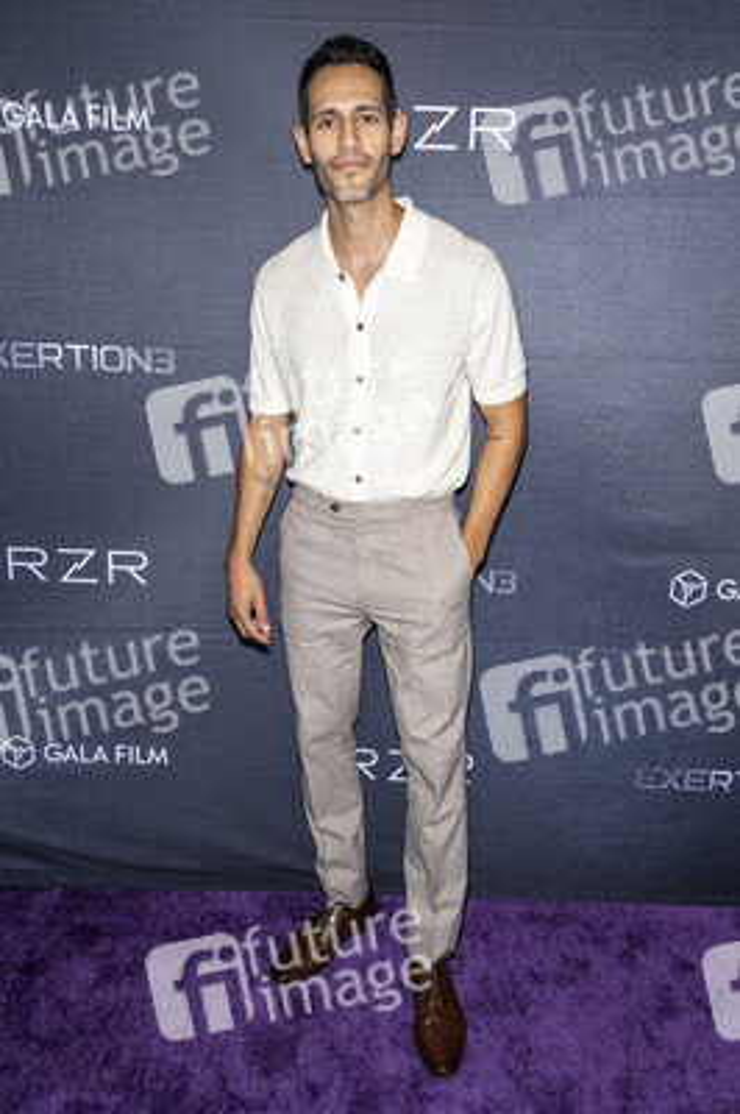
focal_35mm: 28
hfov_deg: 46.3
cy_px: 557
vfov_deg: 65.5
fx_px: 865
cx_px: 370
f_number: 5.6
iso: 800
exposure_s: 1/200
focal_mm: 28
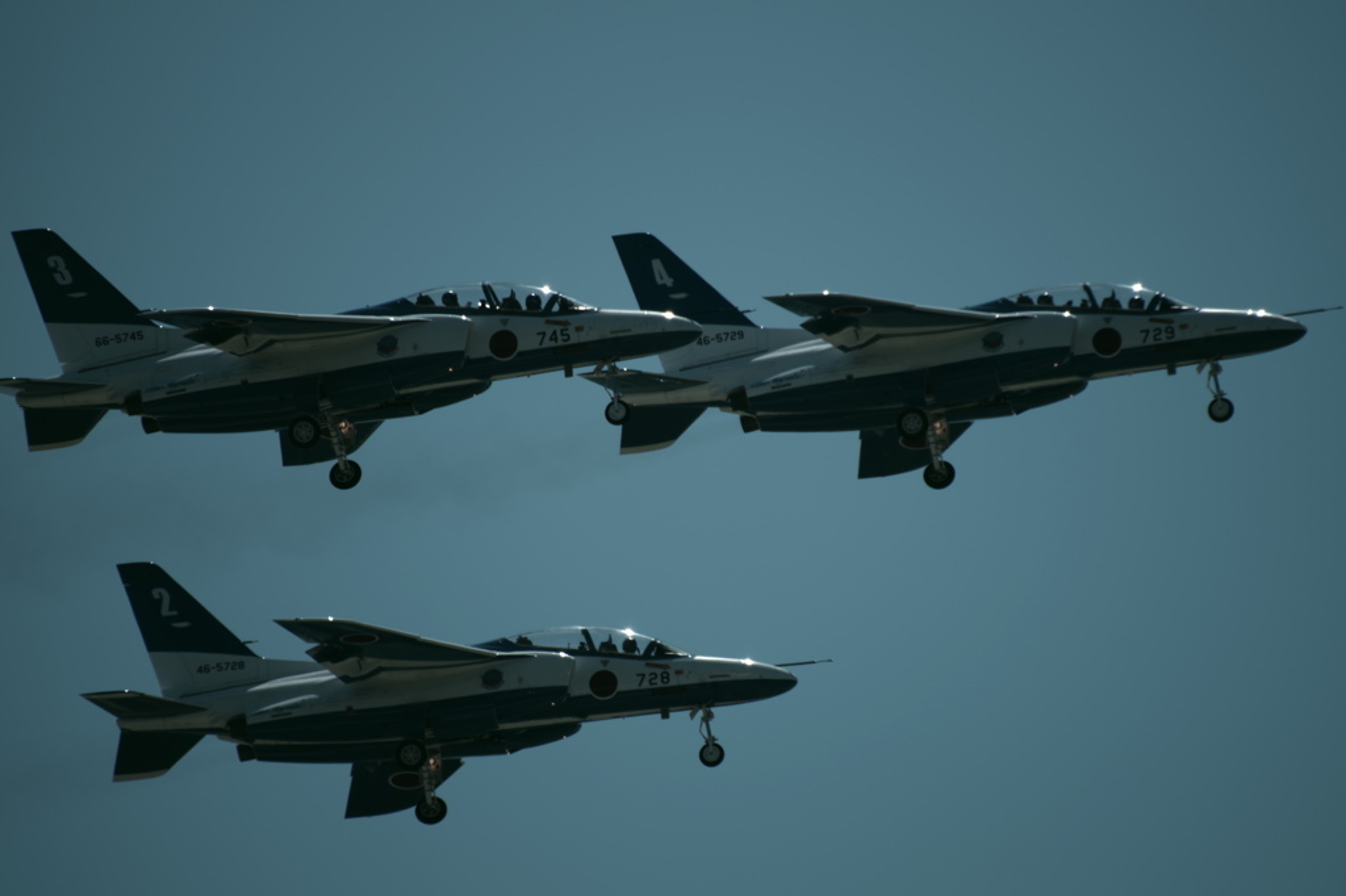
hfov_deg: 2.8
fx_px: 28031
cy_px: 448
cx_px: 673
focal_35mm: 750
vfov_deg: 1.8
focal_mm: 500
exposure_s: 1/1000
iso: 100
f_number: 6.3
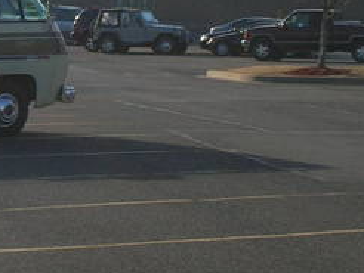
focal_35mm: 217
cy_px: 7
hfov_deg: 9.0
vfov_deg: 6.8
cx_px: -108
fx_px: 2284
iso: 50
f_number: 6.4
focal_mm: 11
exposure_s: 1/208
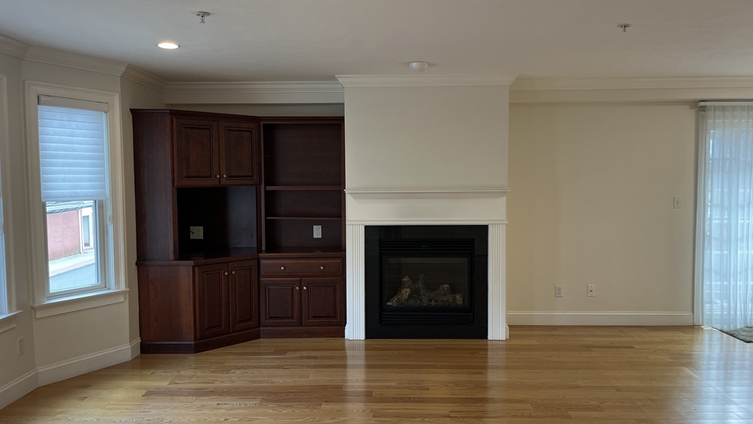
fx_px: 579
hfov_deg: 66.1
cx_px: 376
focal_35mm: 29
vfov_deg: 40.2
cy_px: 223
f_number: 1.6
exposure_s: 1/60
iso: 80
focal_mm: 5.1
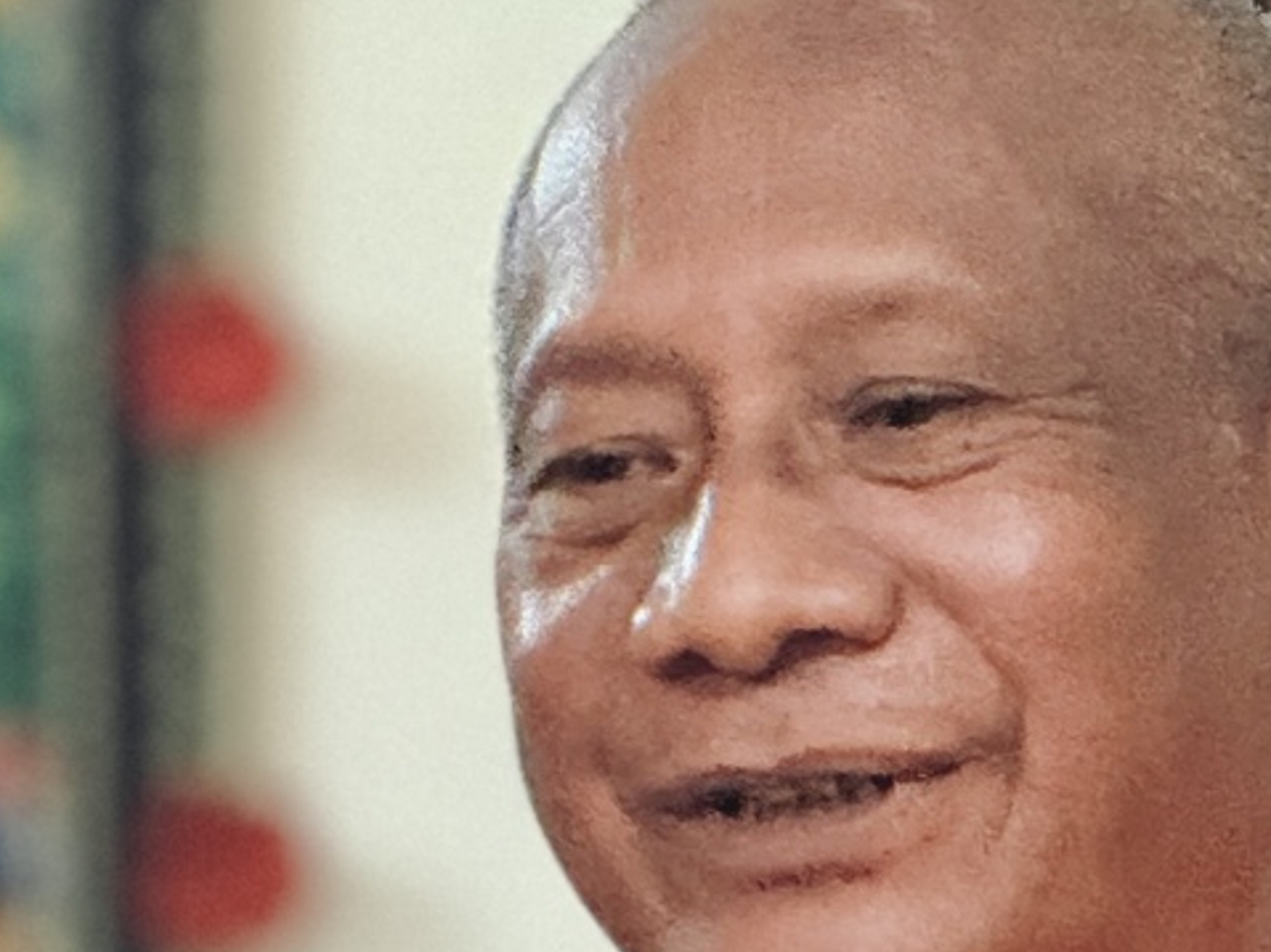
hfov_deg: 3.1
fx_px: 23530
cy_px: 1912
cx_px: 74
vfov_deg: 2.3
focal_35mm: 641
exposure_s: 1/50
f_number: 2.8
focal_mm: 15.66
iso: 500
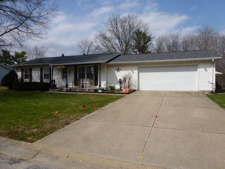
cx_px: 112
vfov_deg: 56.8
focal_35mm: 24
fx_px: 156
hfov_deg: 71.6
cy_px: 84
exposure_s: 1/1600
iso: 100
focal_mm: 4.3
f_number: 4
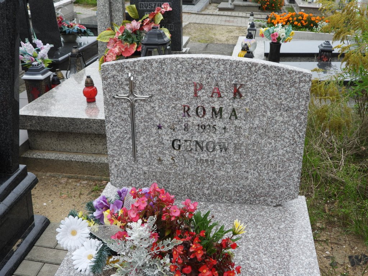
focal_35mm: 41
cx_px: 184
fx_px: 436
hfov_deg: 45.8
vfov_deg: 35.1
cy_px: 138
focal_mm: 7.4
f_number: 3.2
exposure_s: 1/320
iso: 100
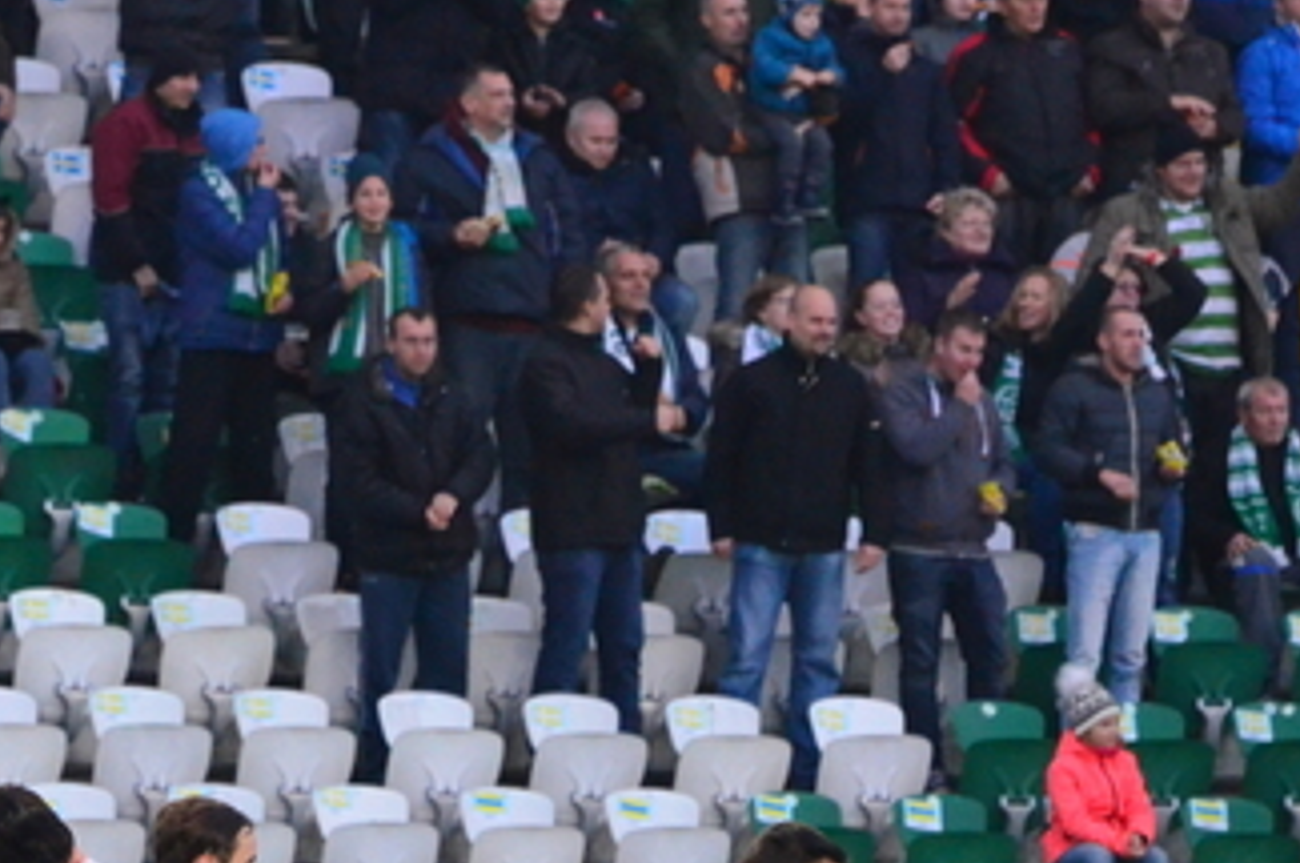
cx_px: 160
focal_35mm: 722
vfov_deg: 1.9
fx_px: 26042
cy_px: 658
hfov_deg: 2.9
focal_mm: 195
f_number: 5.6
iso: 3200
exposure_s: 1/640
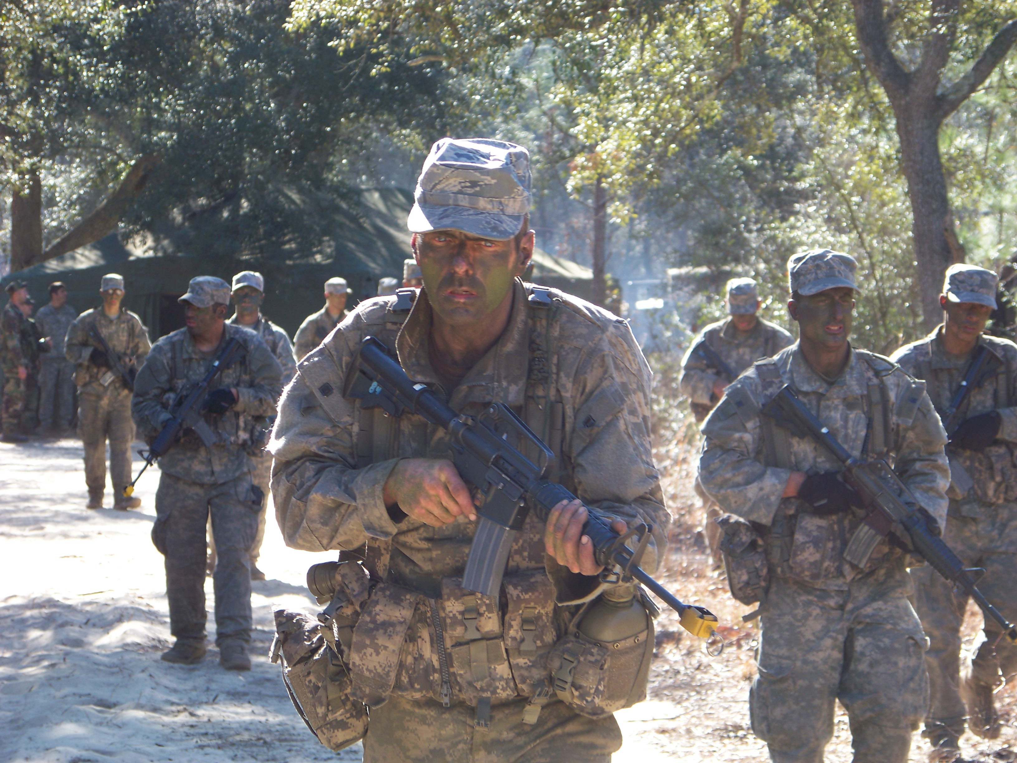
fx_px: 4701
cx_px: 508
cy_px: 382
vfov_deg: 9.3
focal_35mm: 160
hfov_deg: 12.3
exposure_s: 1/160
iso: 64
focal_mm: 25.7
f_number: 3.6
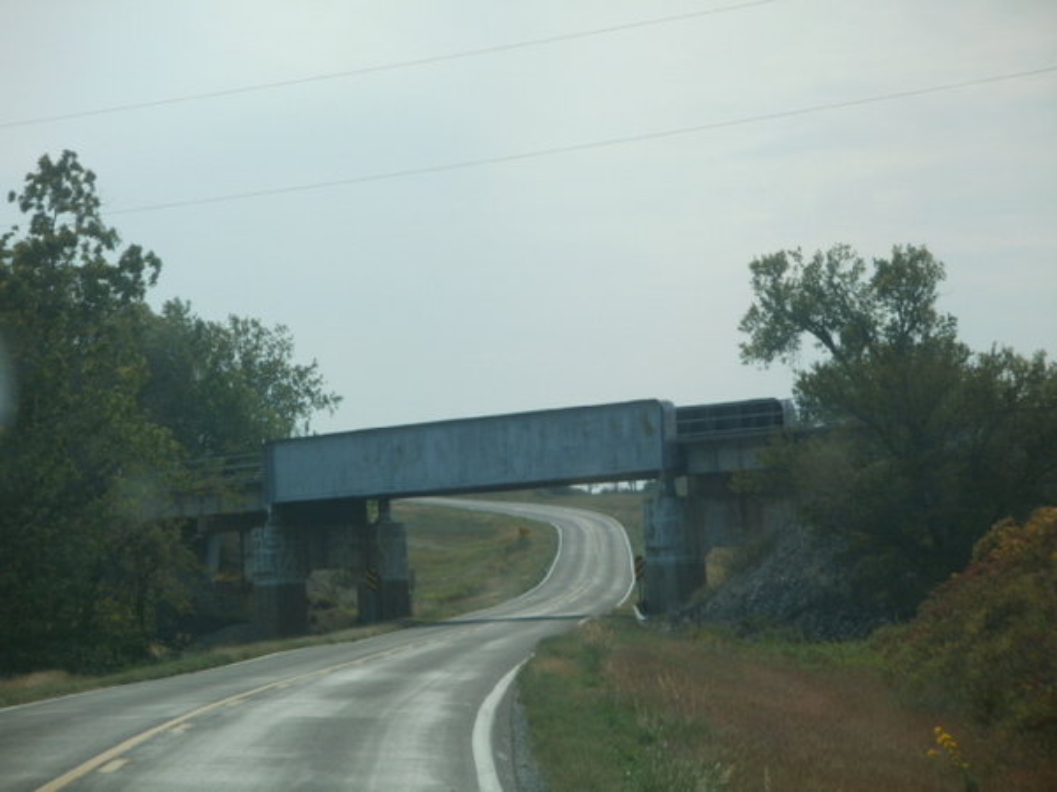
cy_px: 396
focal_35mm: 149
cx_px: 528
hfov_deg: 13.3
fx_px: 4550
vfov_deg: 10.0
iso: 100
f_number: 5.4
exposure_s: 1/500
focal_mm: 26
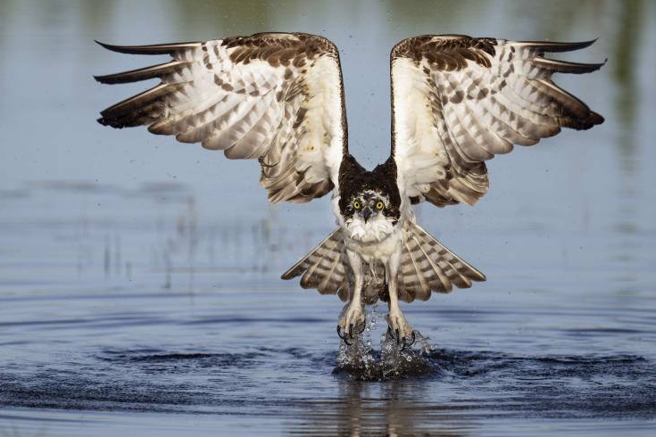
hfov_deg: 2.3
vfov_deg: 1.5
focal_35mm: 914
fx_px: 16654
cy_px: 212
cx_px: 336
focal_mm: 840
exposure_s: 1/4000
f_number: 5.6
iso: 1000
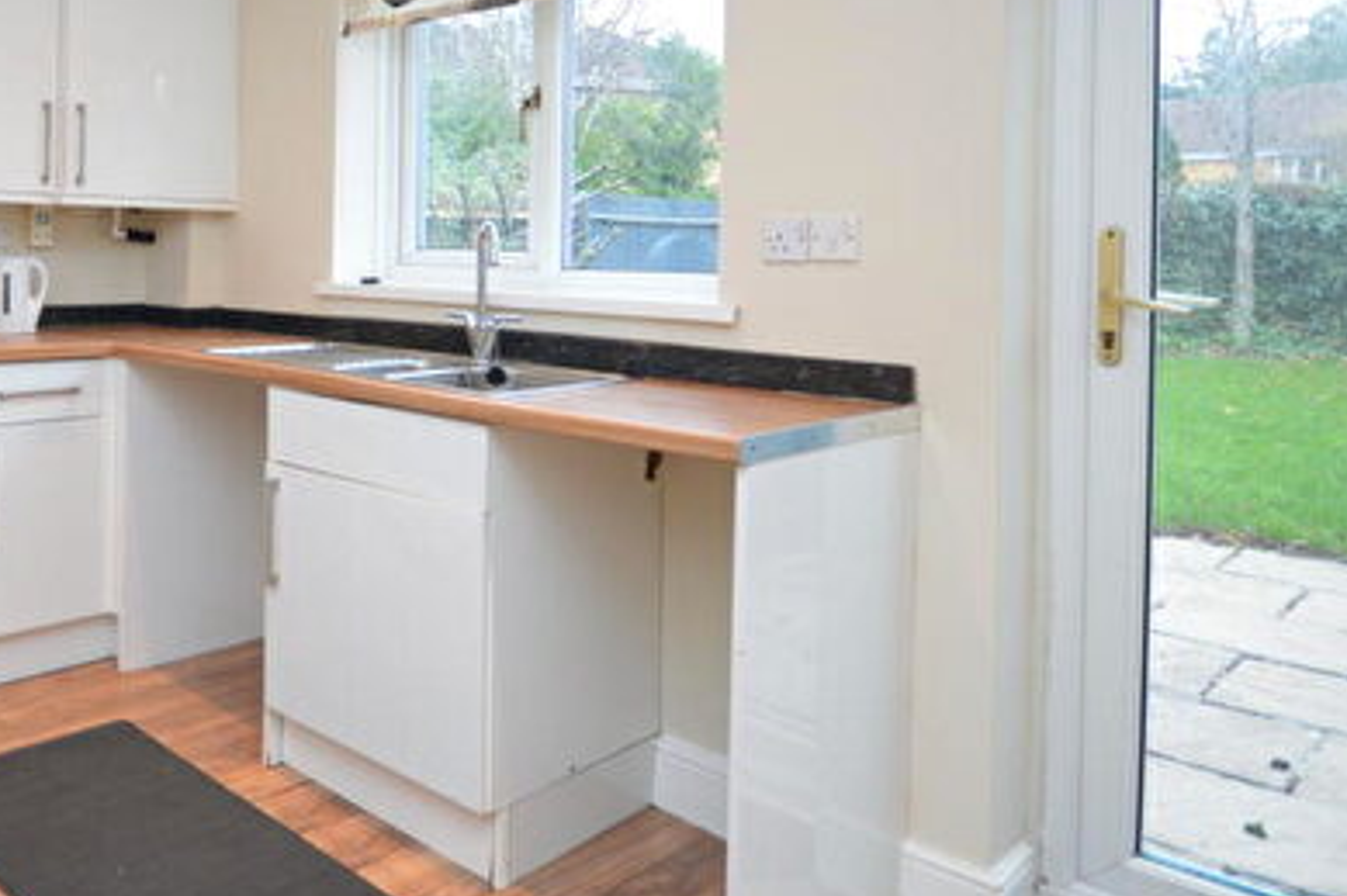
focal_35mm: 27
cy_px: 253
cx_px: 194
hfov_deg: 59.7
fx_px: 1010
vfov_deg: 46.6
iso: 560
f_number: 4
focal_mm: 10
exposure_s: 1/60
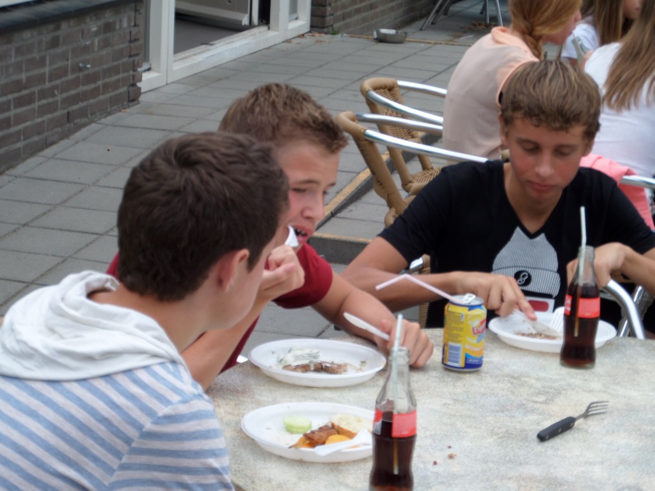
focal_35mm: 104
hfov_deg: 18.9
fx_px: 1968
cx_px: 328
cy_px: 246
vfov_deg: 14.2
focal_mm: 17
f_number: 4.4
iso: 80
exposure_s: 1/90
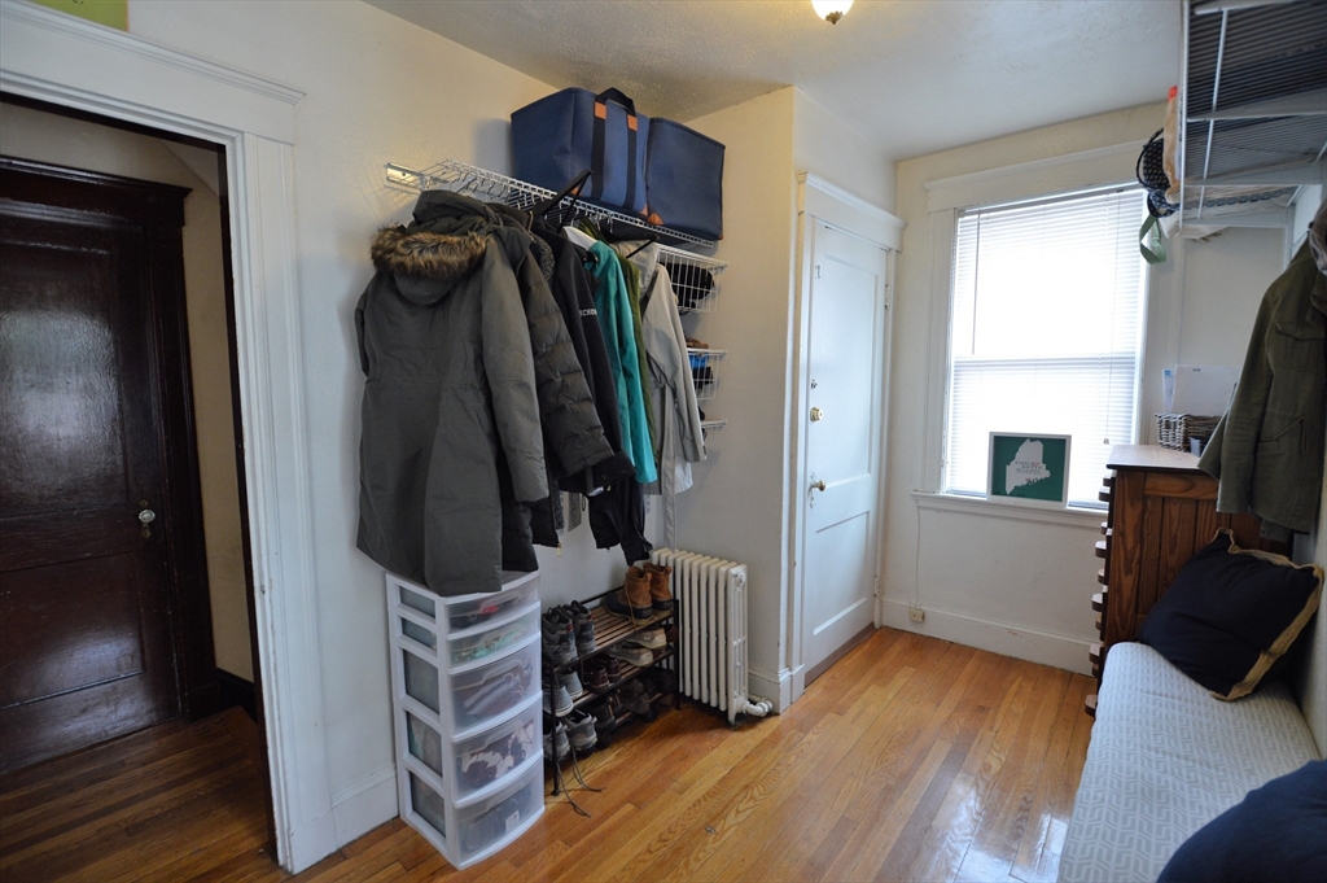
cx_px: 664
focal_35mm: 15
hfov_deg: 100.4
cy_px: 442
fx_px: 552
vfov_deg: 77.2
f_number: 3.5
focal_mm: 10
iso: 400
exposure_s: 1/20
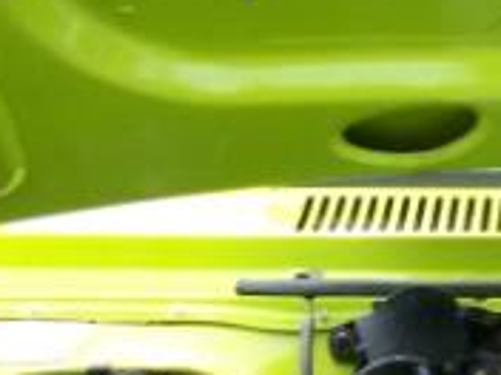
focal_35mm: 164
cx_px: 692
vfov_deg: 8.6
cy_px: 722
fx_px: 2374
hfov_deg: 11.7
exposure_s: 1/400
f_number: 2.7
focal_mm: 6
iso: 80
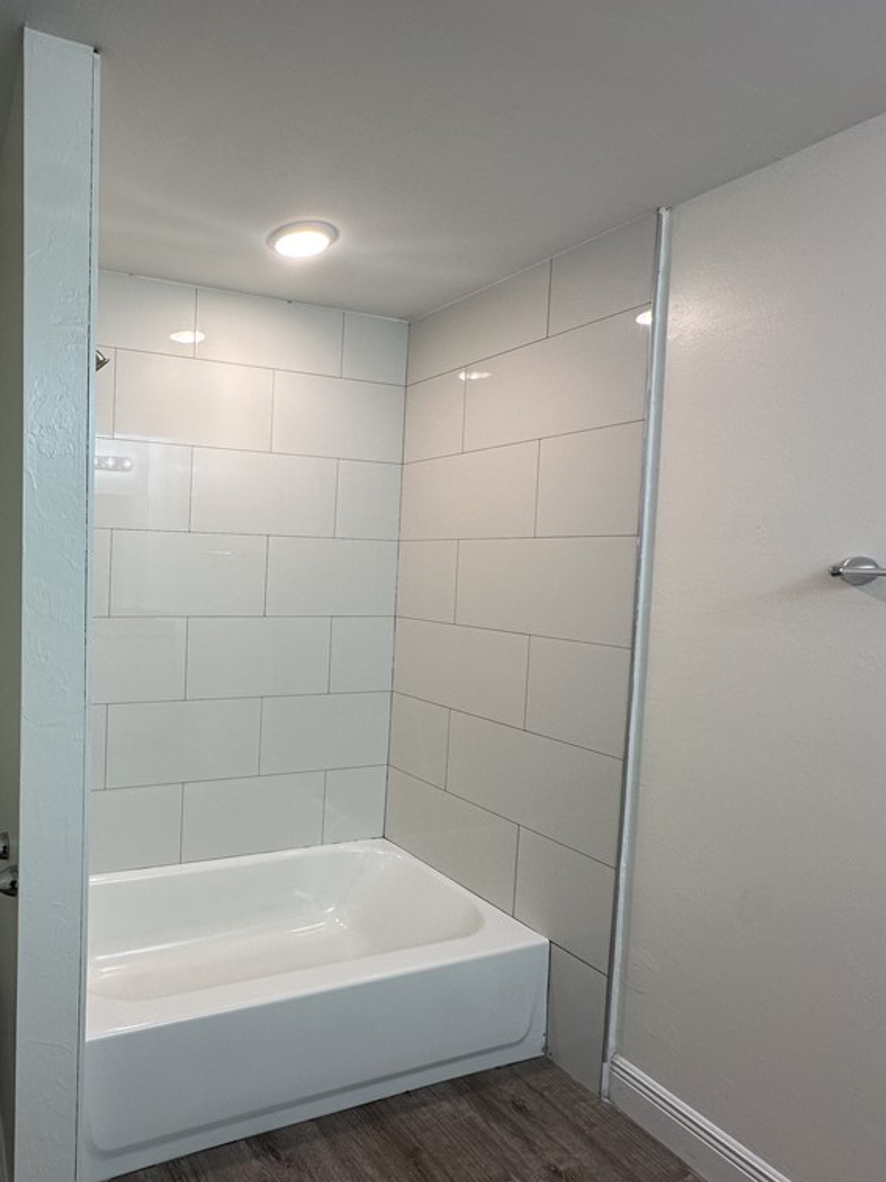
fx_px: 649
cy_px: 587
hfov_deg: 60.9
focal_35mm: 19
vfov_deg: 84.7
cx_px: 133
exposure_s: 1/60
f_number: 2.2
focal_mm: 2.22
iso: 64
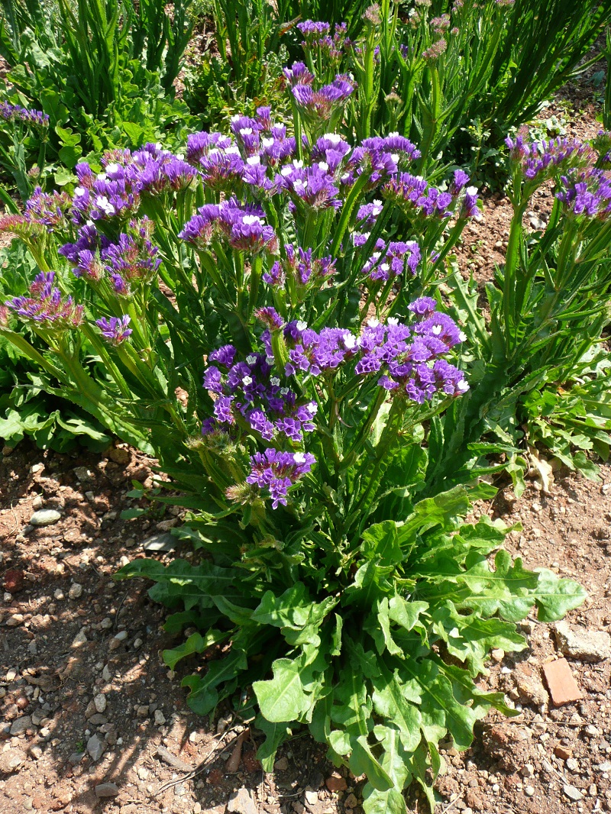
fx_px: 659
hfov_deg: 49.8
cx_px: 306
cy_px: 407
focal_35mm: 28
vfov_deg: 63.4
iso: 100
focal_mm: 4.6
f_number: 3.3
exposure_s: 1/320
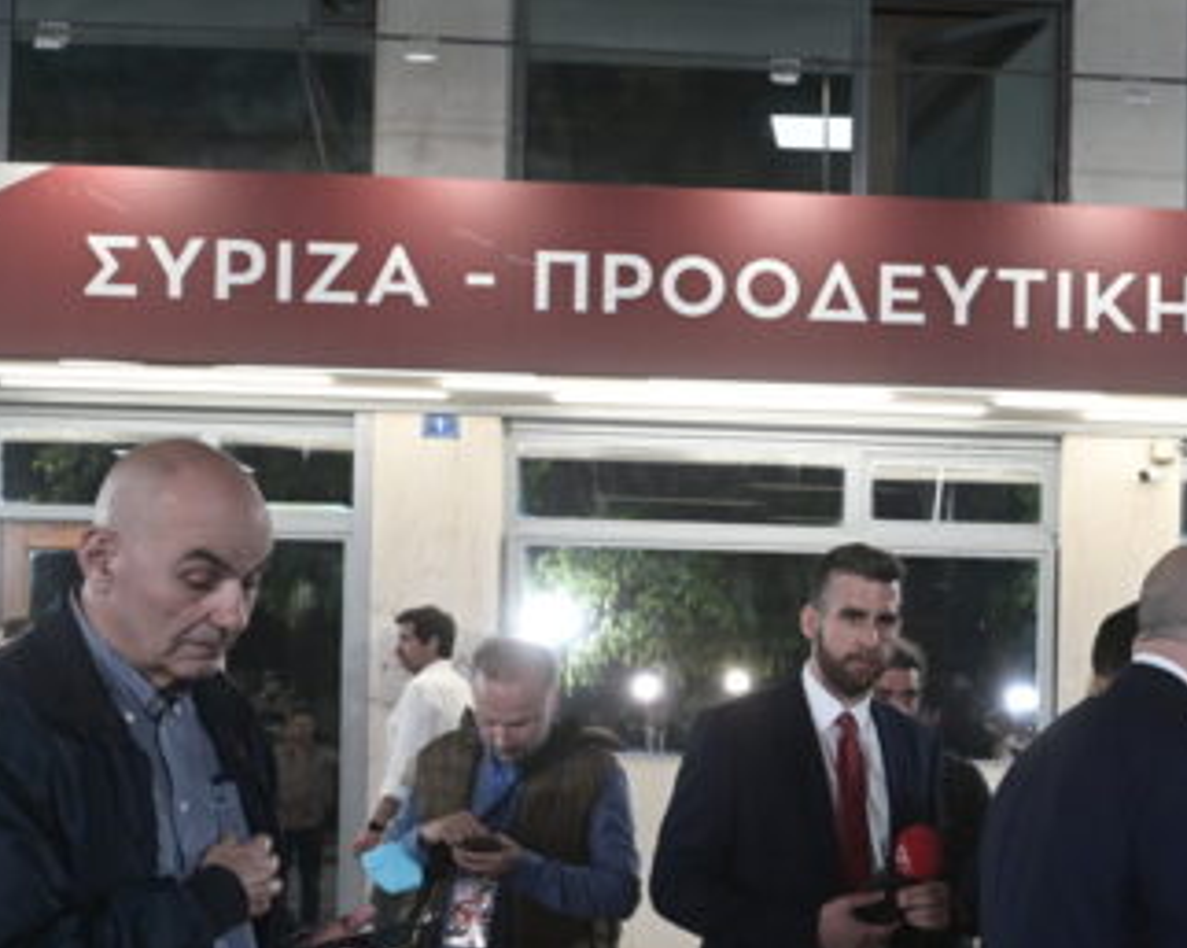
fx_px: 1720
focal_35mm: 49
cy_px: 725
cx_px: 958
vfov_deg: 30.2
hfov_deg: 36.7
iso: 4000
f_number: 5
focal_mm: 28
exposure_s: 1/400
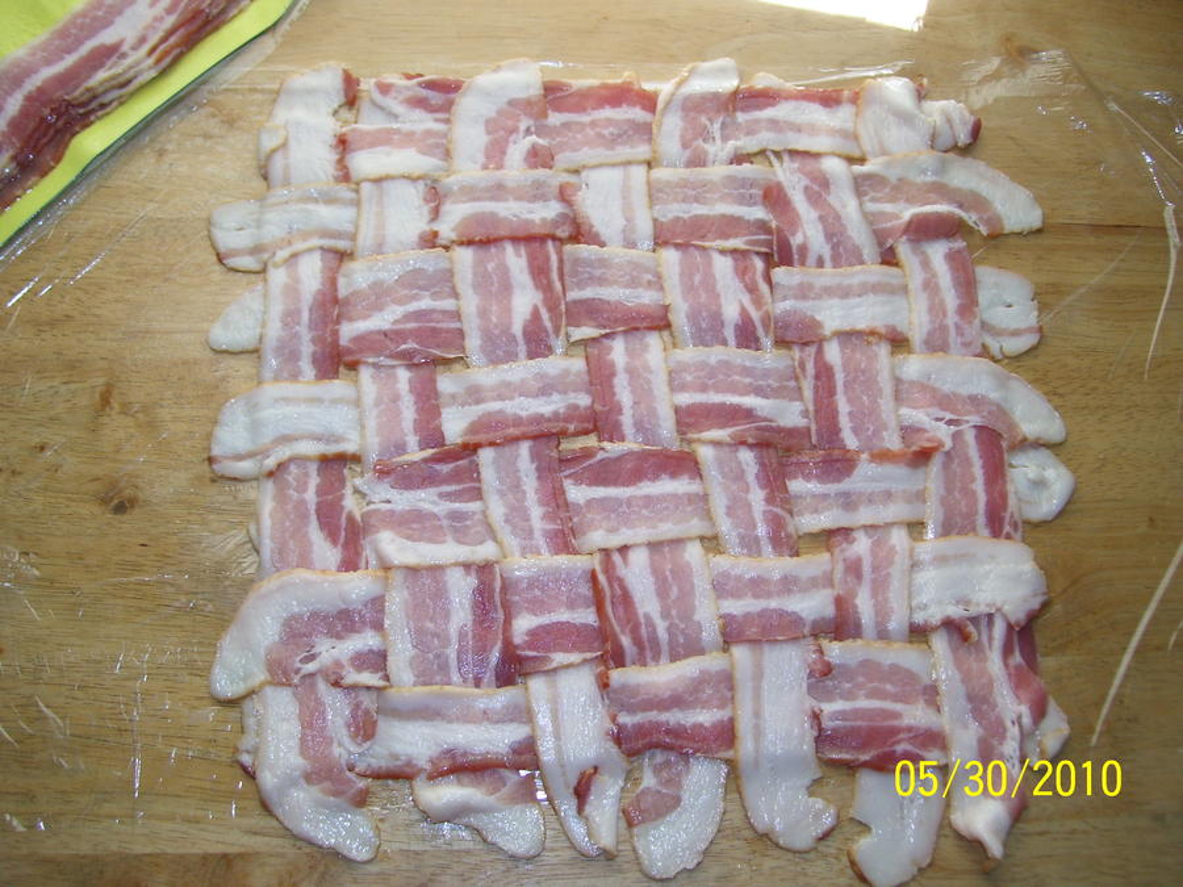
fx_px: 1264
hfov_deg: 50.1
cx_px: 592
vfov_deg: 38.7
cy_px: 444
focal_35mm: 37
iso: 80
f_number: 2.7
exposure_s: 1/60
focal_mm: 6
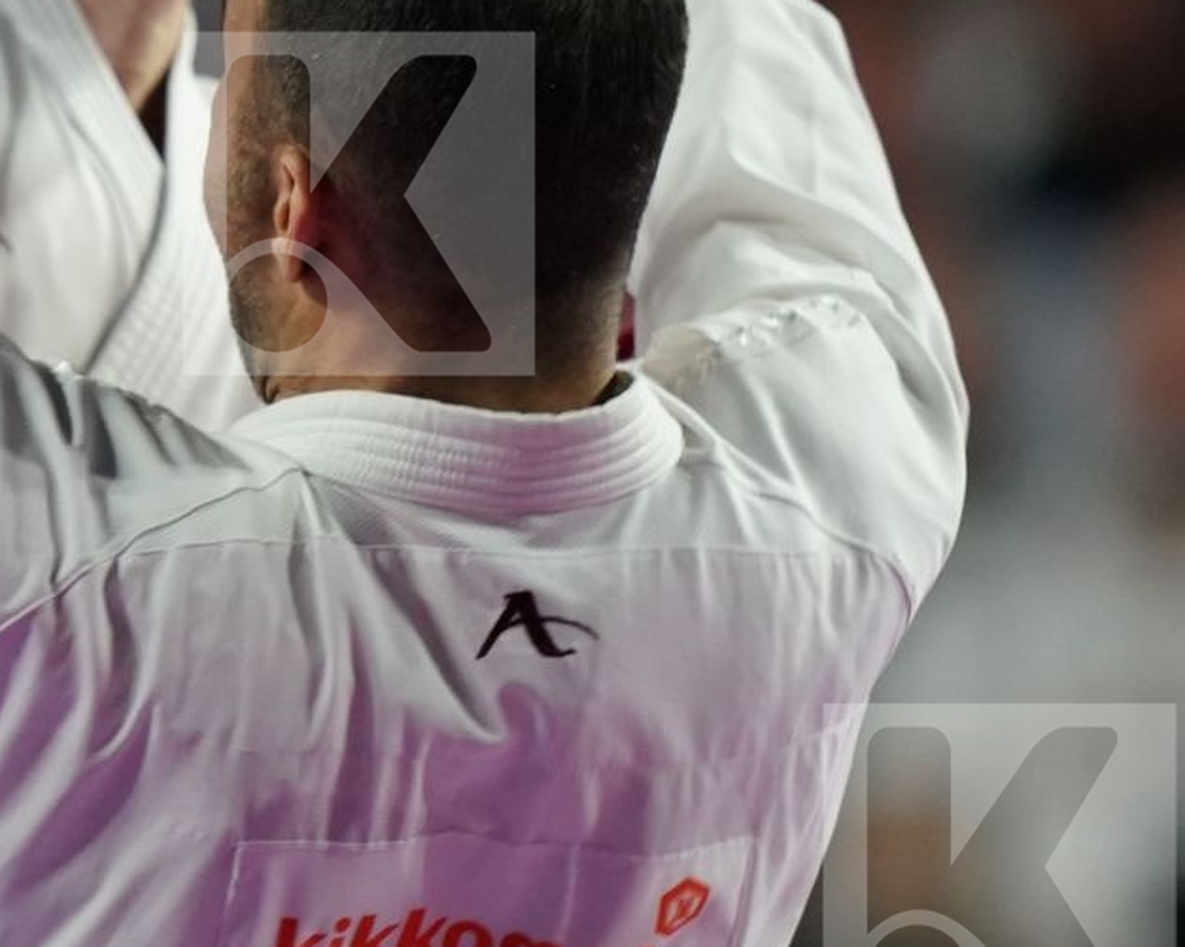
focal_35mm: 1617
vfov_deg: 1.0
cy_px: 204
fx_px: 56684
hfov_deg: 1.2
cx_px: -282
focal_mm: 400
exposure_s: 1/1000
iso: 2000
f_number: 2.8
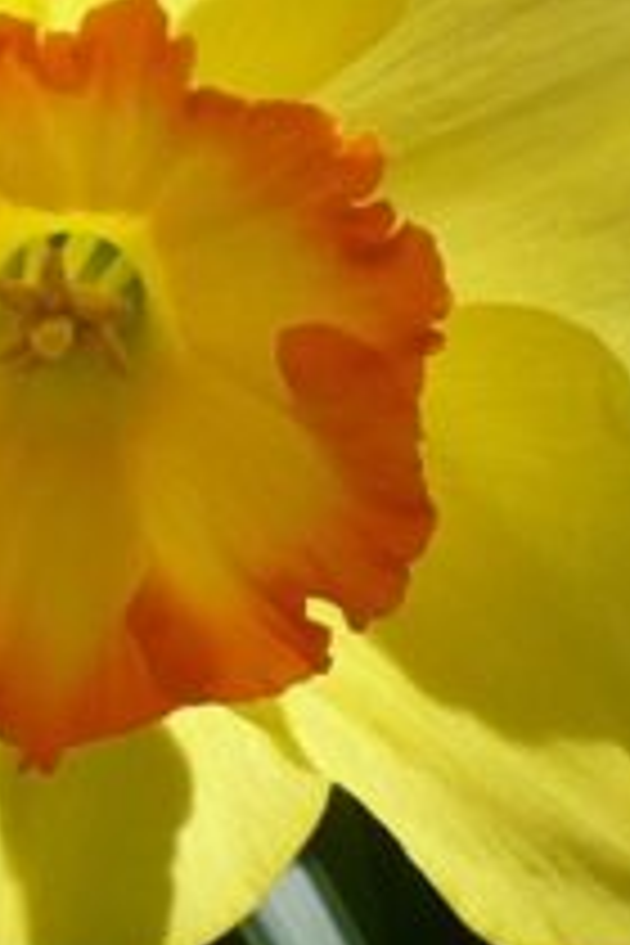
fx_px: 4935
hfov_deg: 7.3
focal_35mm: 188
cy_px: 135
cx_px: -90
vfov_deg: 10.9
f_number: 2.8
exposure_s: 1/800
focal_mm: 6.1
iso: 100
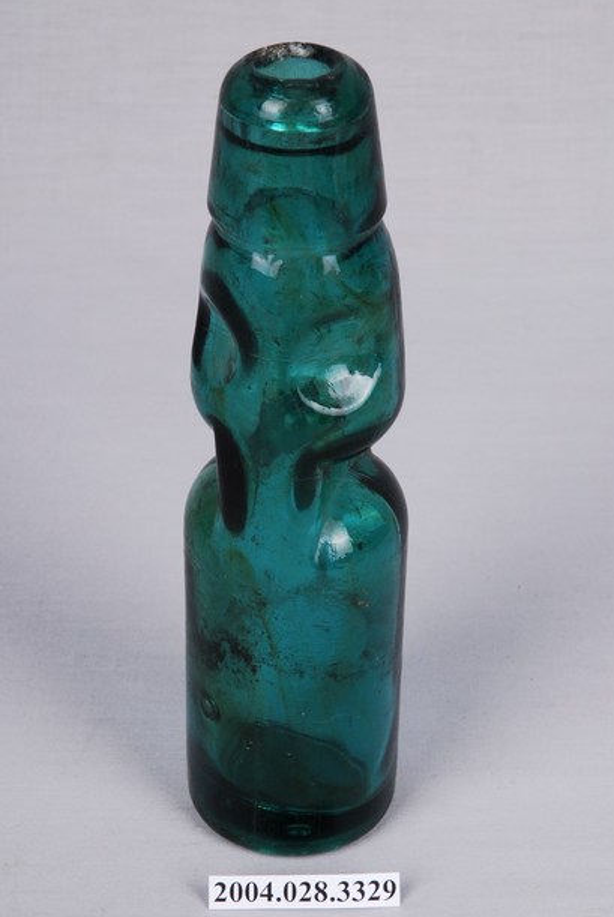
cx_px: 297
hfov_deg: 12.5
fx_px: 2806
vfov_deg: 18.6
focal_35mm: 110
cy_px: 474
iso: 100
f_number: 18
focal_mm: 70
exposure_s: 1/125
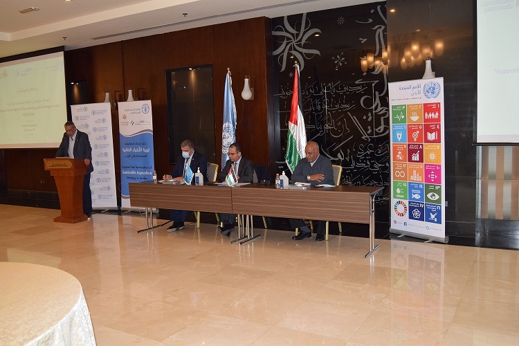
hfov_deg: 57.2
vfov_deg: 40.0
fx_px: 476
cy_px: 173
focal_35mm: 33
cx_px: 260
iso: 800
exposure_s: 1/100
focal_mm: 22
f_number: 5
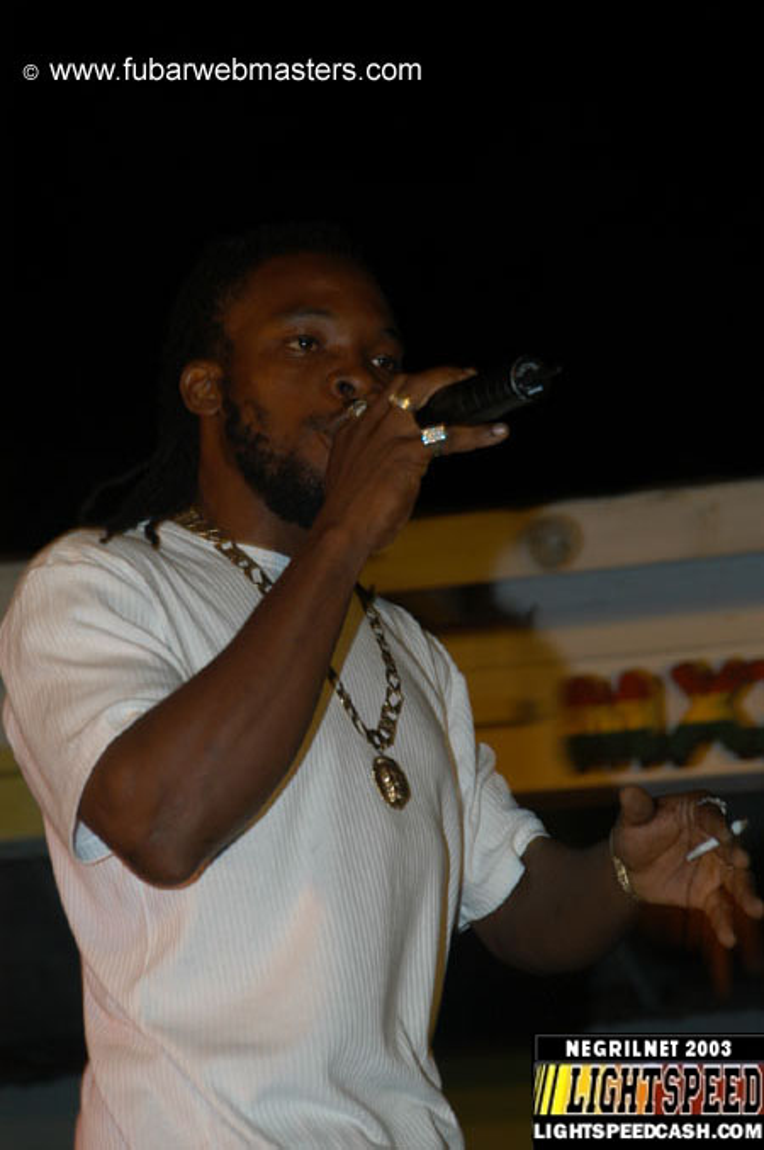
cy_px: 575
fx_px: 4067
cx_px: 382
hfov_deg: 10.7
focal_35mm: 128
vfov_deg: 16.1
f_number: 5
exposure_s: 1/60
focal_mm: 85
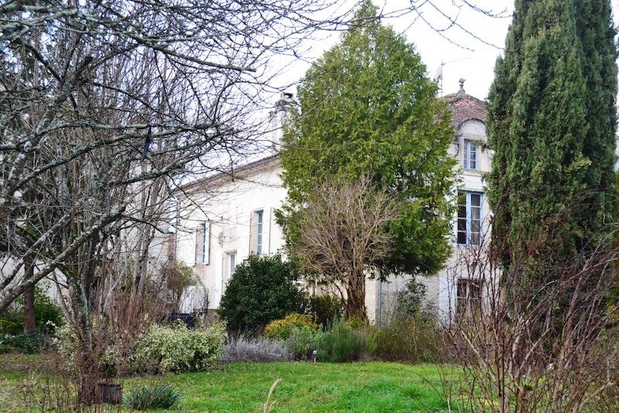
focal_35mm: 57
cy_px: 206
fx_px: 980
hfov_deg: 35.0
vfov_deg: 23.8
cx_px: 310
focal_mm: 38
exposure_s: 1/125
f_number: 9
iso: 400
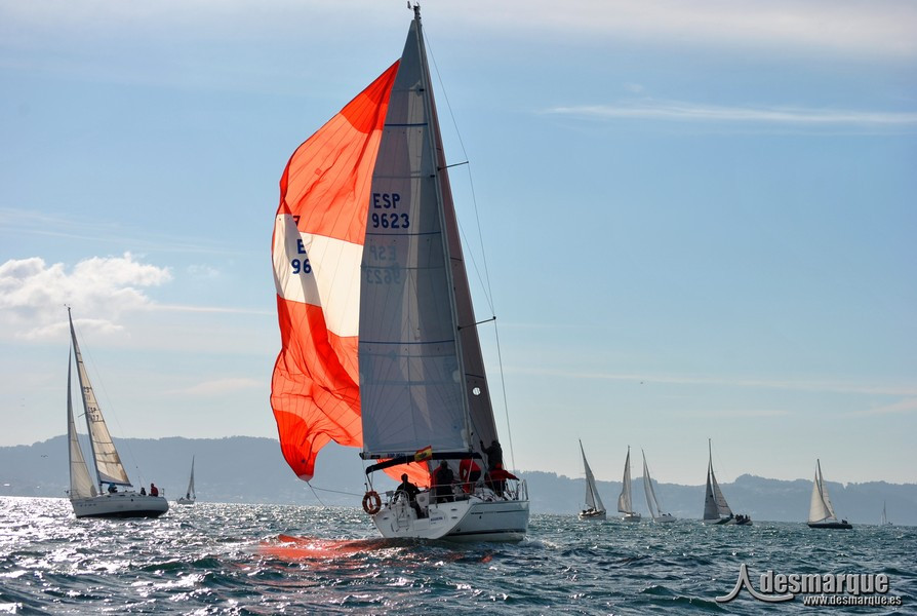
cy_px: 308
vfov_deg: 13.1
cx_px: 458
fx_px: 2680
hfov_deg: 19.4
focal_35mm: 105
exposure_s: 1/800
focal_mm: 70
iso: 100
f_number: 7.1
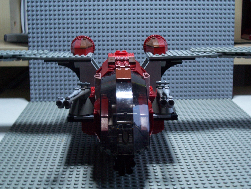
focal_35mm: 53
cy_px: 94
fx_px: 384
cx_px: 126
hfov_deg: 36.2
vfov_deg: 27.5
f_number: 3.4
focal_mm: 8.6
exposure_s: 1/2
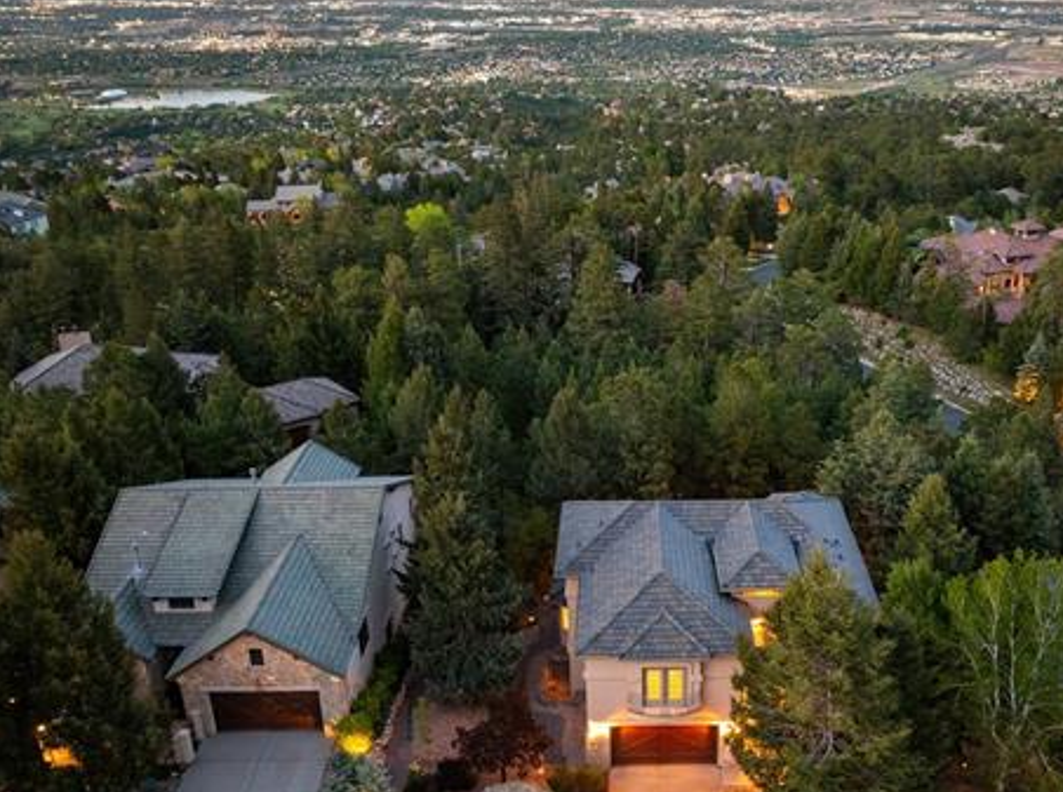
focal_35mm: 34
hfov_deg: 53.7
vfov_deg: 41.6
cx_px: 635
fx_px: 1042
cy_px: 435
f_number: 2.8
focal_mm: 12.3
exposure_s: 1/10
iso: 570
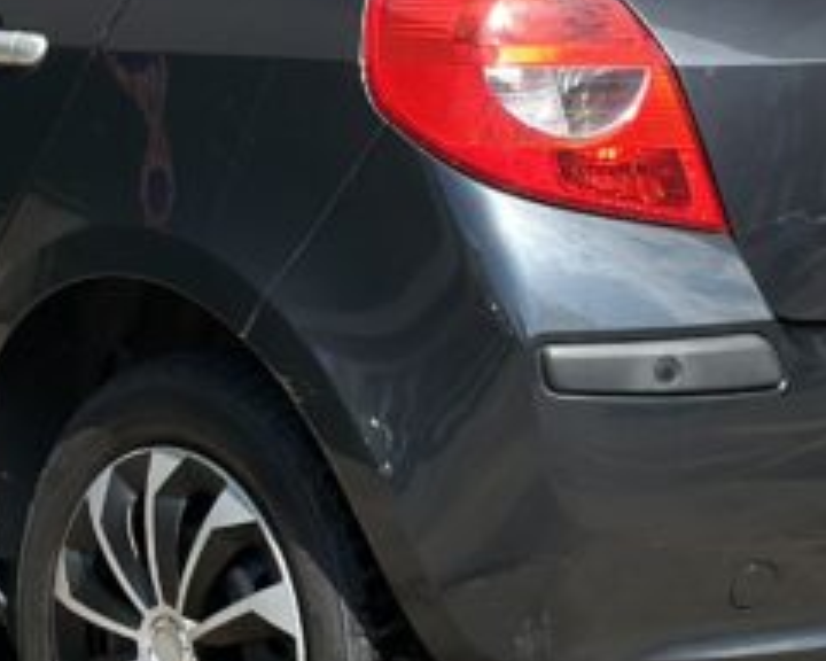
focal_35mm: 156
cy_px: 96
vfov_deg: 9.9
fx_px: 3814
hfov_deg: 12.3
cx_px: 227
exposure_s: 1/2890
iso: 64
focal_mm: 6.86
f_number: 1.78
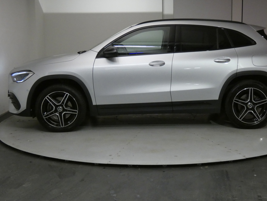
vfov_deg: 29.1
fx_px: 386
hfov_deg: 38.1
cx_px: 151
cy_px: 90
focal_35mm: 50
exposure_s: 1/80
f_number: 3.7
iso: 640
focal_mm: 7.8
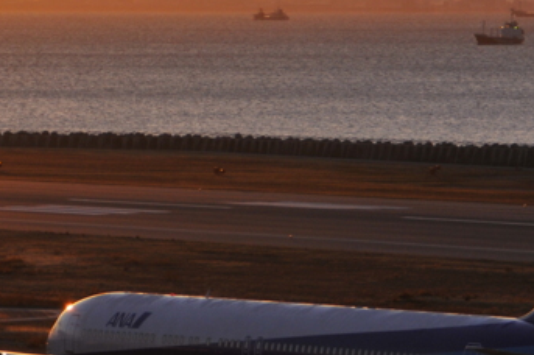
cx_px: 244
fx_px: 8291
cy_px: 64
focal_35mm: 559
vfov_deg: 2.5
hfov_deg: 3.7
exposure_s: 1/400
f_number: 10
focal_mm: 125
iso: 200
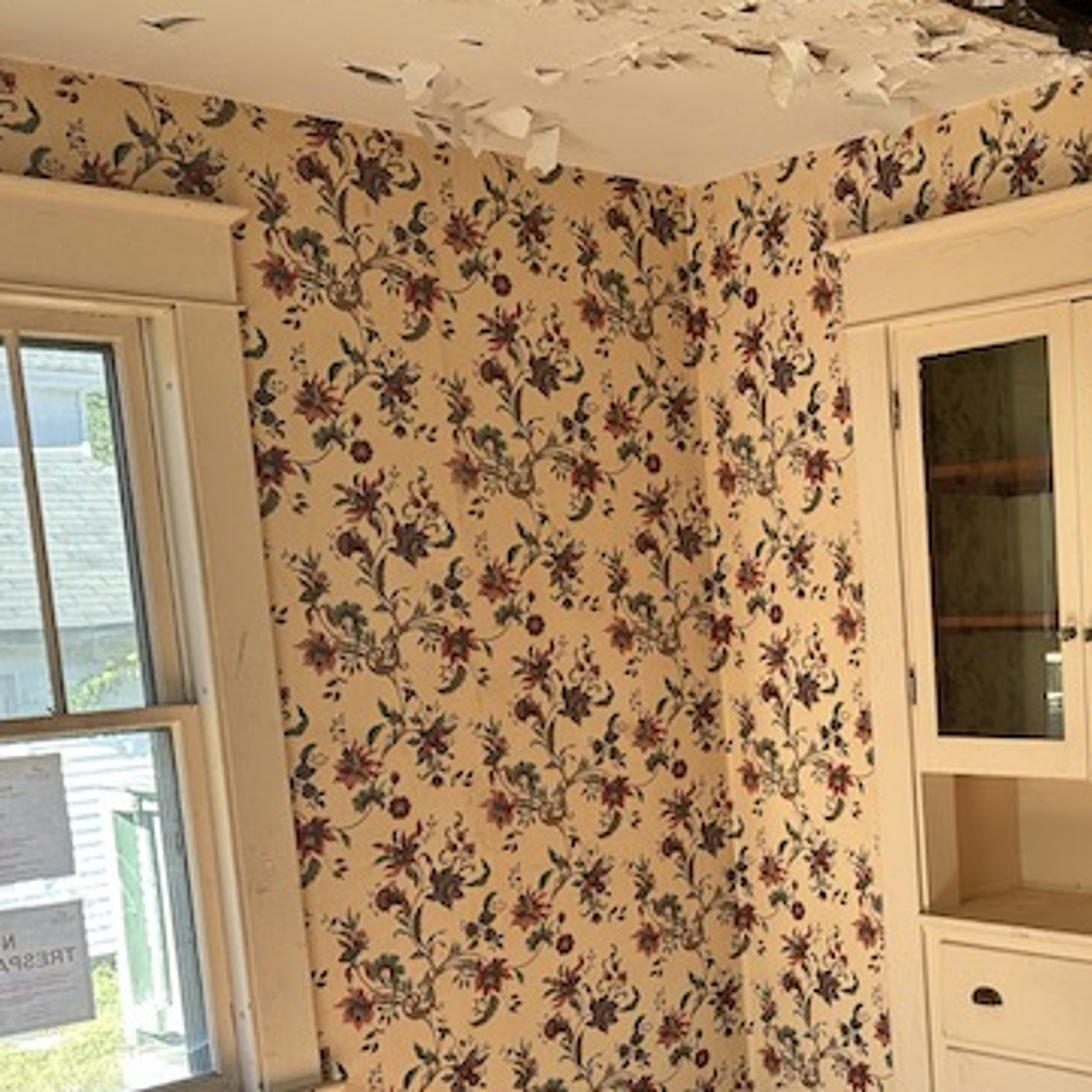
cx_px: 1004
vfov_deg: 35.2
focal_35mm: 47
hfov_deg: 33.9
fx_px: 1677
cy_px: 838
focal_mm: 6.86
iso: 80
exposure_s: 1/196
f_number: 1.78
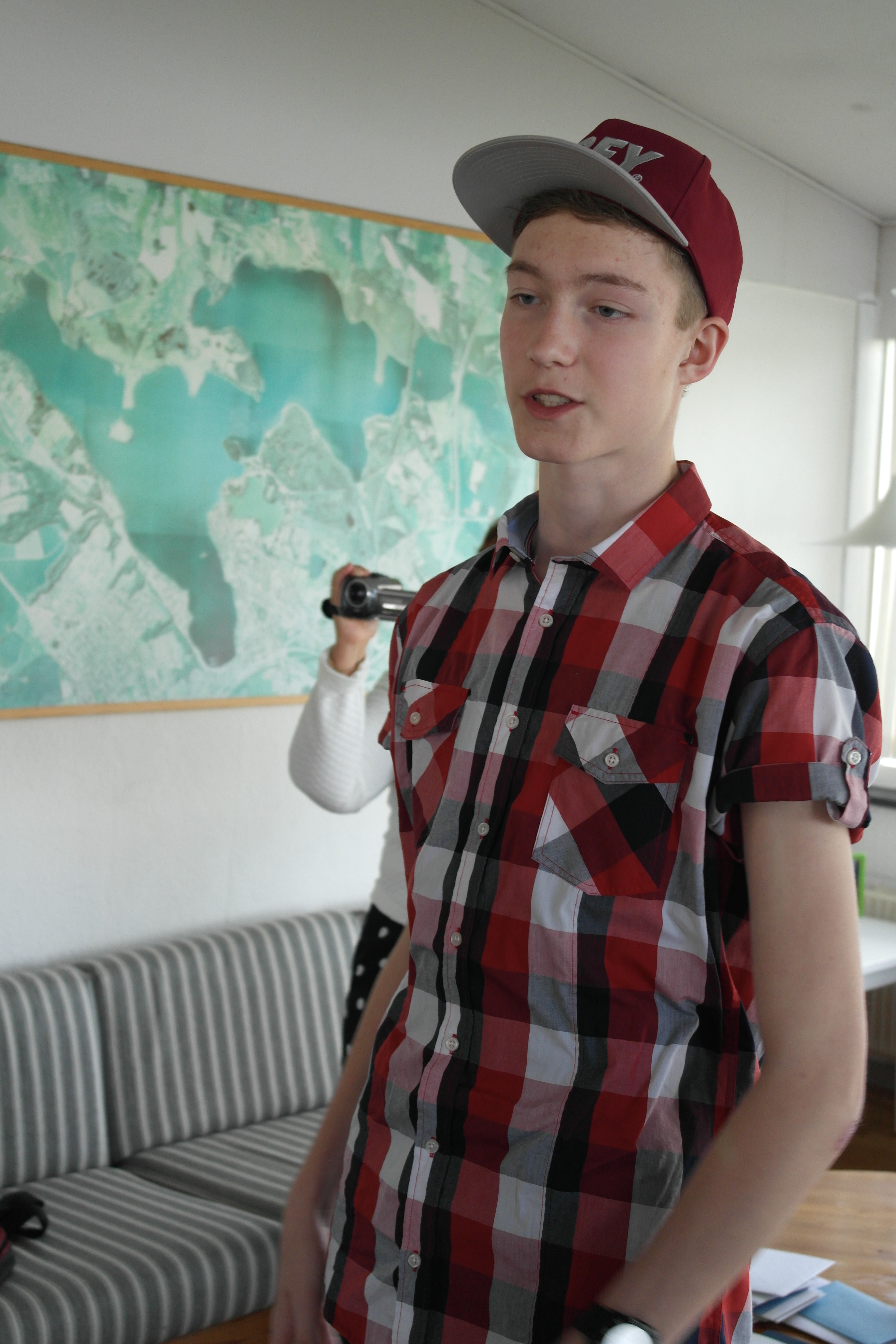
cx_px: 448
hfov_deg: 25.5
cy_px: 672
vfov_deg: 37.5
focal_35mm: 53
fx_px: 1979
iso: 400
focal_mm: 35
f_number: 4.5
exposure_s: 1/80
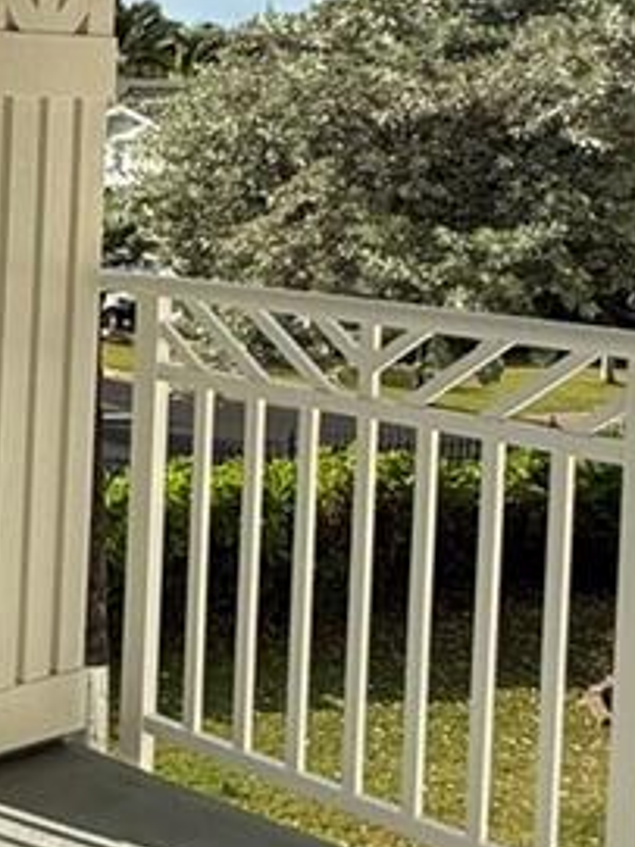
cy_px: 138
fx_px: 1518
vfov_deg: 30.3
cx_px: -726
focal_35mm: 62
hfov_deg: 16.3
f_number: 2.2
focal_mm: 2.22
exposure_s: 1/3289
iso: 50
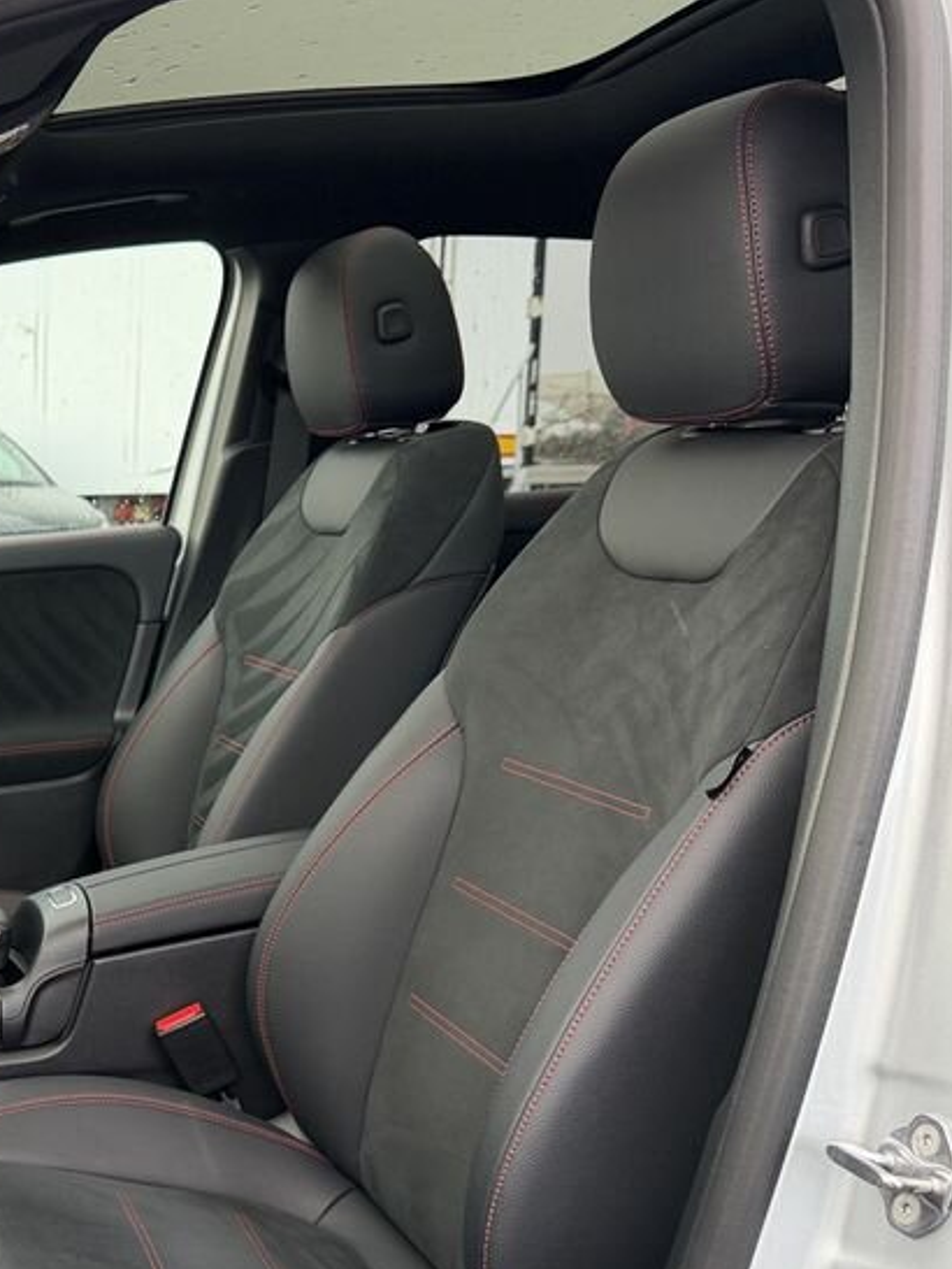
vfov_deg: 41.7
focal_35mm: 45
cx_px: -146
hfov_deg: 28.6
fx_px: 1649
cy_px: 816
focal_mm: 6.76
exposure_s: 1/220
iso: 160
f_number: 1.78
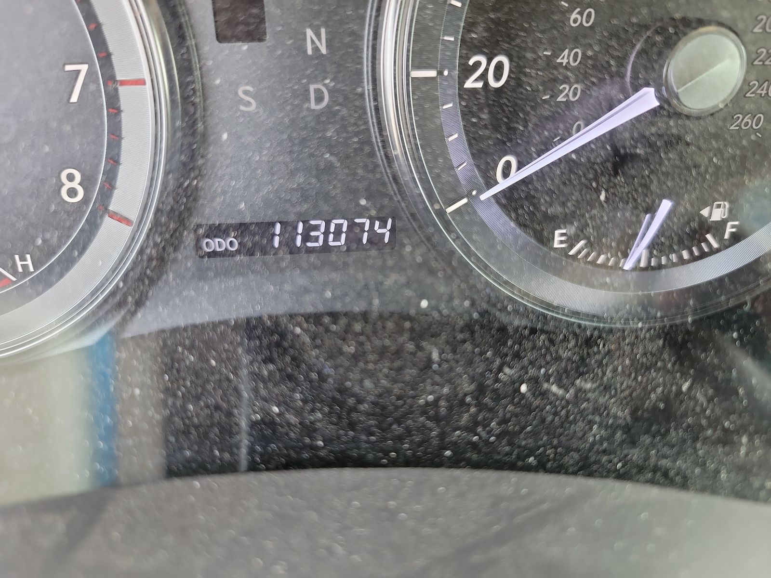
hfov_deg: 71.6
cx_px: 386
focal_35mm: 24
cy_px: 289
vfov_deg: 56.8
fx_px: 535
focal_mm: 6.7
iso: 385
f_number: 1.8
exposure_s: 1/59
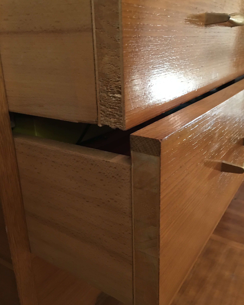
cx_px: 125
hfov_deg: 47.1
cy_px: 143
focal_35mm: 31
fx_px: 280
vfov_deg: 57.1
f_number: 2.2
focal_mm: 4.15
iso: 125
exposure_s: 1/8
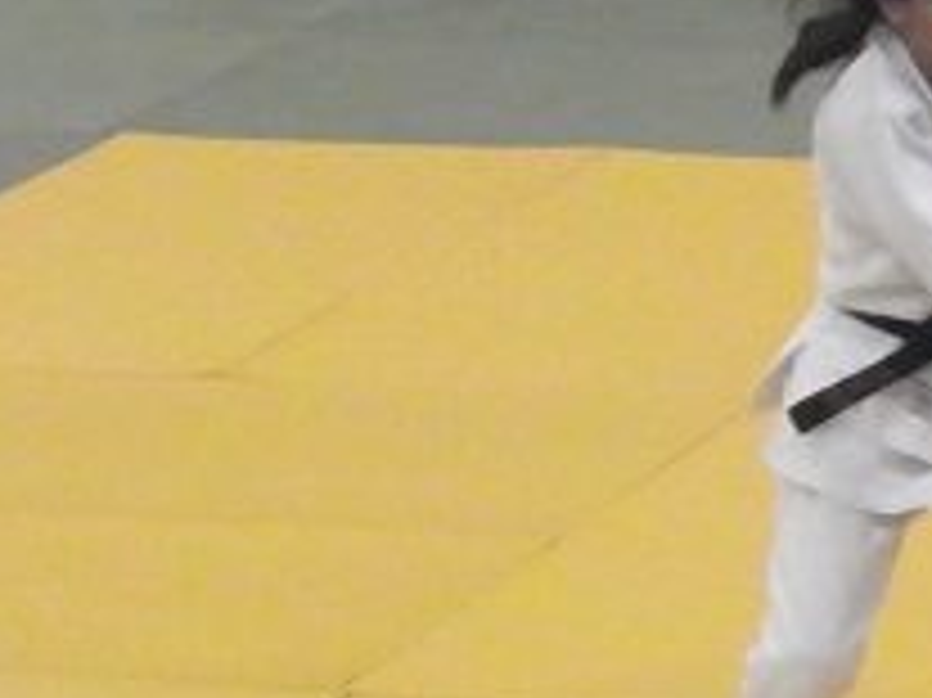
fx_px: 10548
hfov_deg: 5.0
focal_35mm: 392
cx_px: 1153
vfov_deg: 3.8
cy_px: 254
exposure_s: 1/60
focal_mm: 22.4
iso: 1600
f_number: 4.5
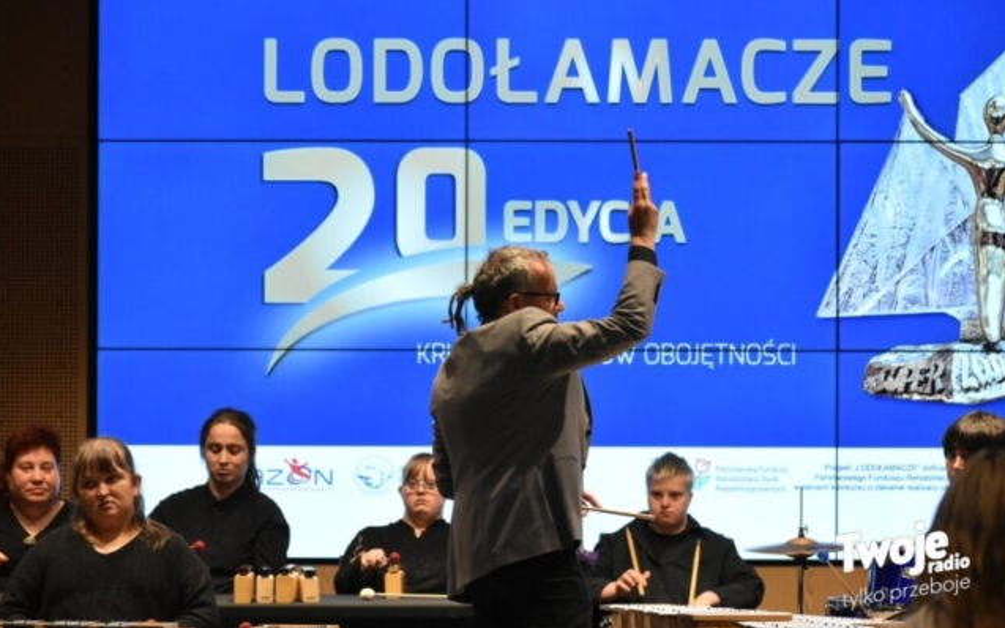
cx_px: 502
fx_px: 4711
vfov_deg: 7.6
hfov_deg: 12.2
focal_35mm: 172
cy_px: 309
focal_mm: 112
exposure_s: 1/250
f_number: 4.8
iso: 3200
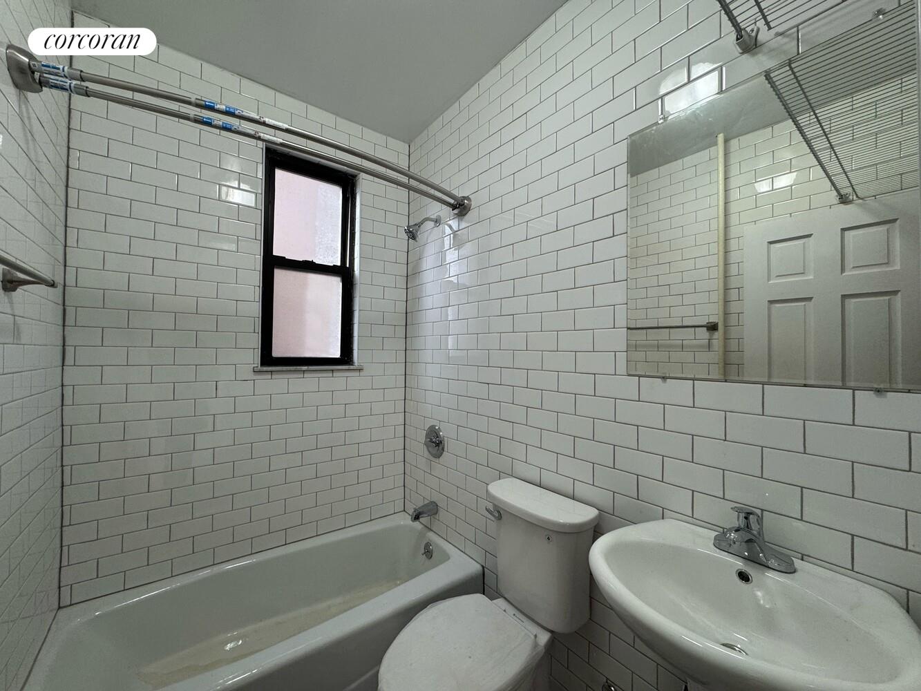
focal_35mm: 14
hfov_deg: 102.1
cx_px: 460
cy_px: 346
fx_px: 373
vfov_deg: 85.7
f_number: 2.2
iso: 160
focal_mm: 2.22
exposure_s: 1/120
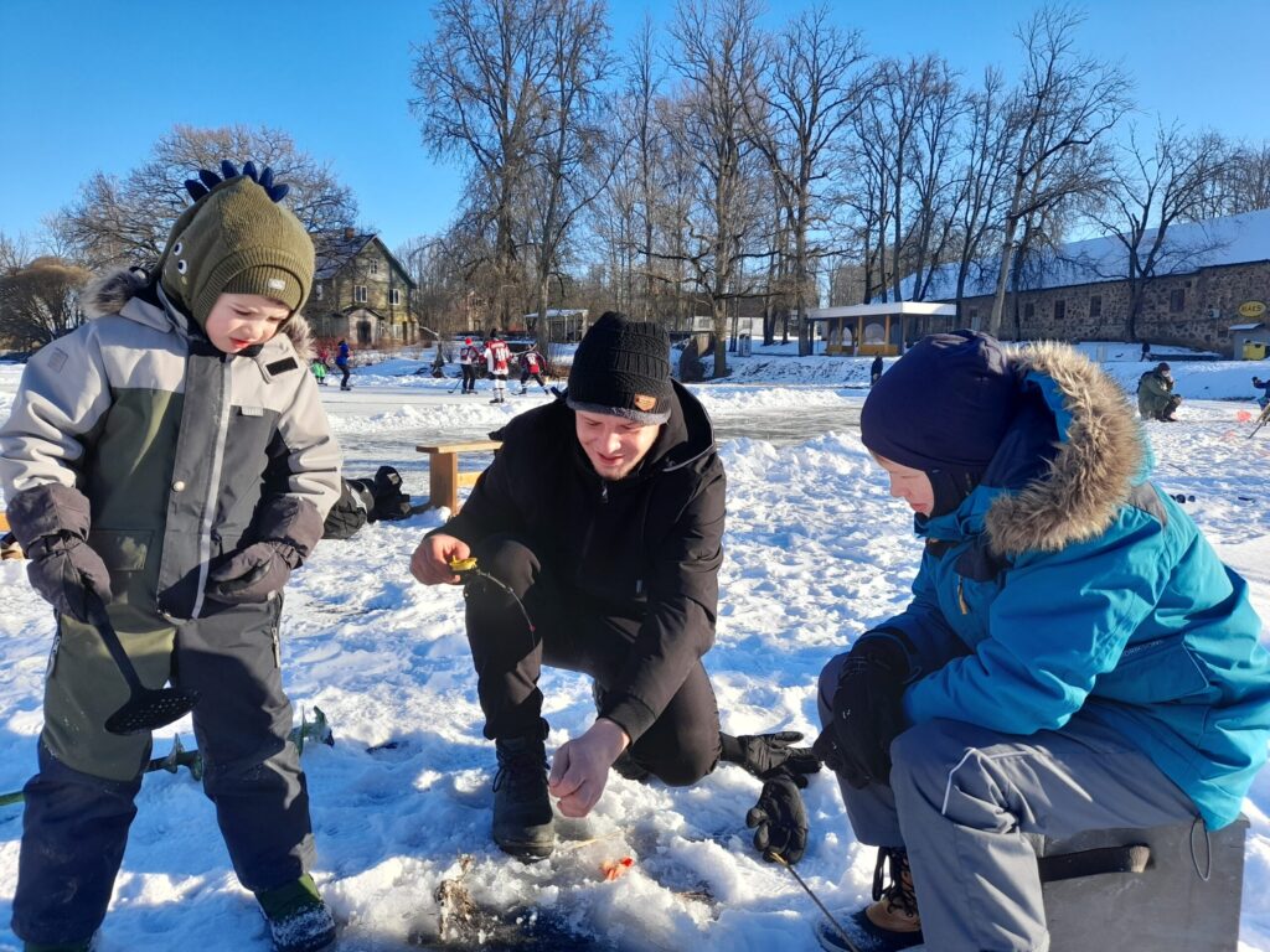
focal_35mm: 25
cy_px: 476
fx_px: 917
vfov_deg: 54.9
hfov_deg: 69.4
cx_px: 635
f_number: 2
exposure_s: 1/426
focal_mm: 4.6
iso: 20
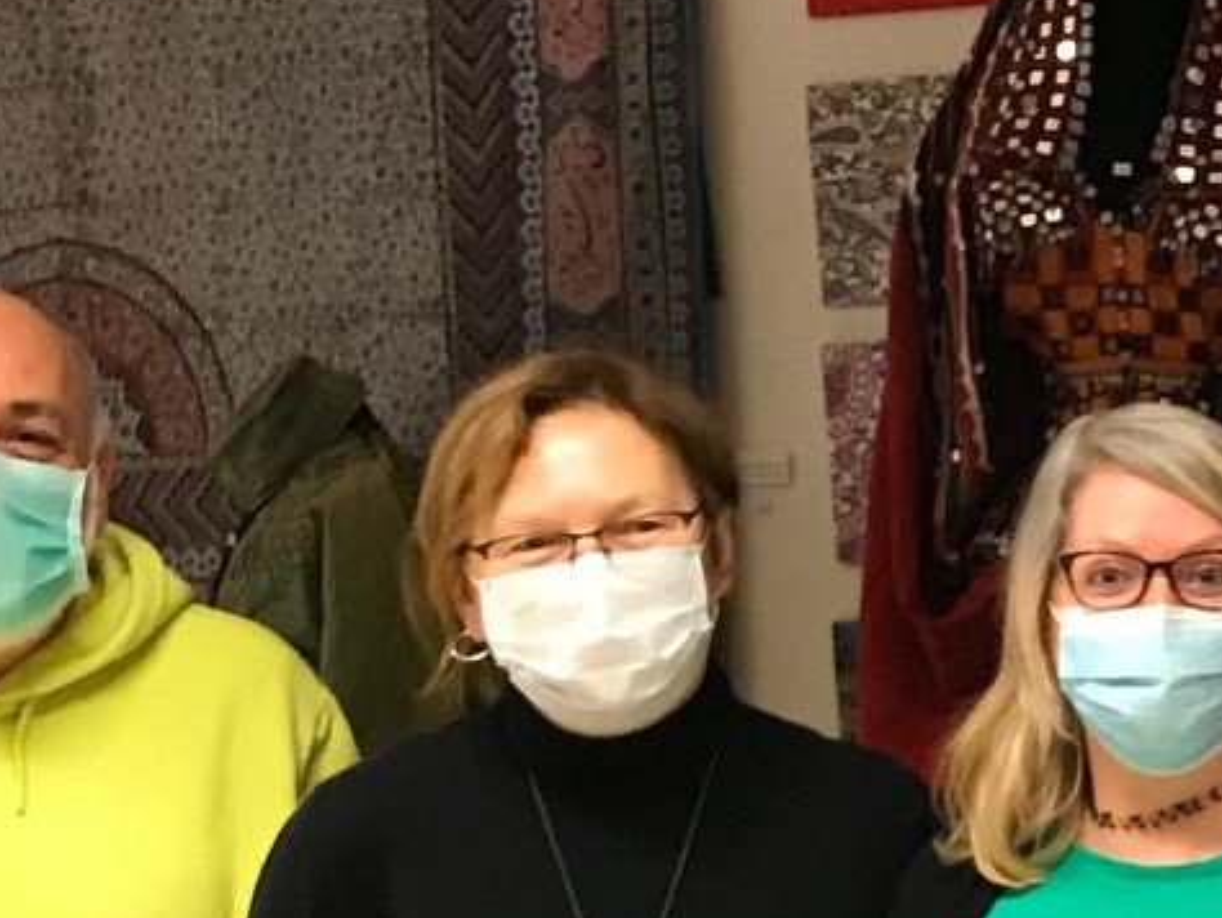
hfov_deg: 15.4
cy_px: 879
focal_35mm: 119
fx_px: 4203
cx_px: 1758
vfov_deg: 12.3
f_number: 1.8
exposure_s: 1/17
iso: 80
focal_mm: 3.99
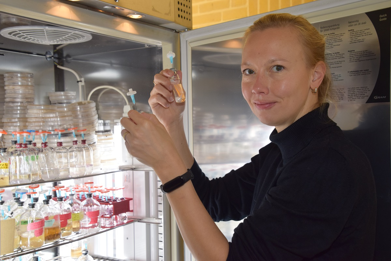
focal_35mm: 46
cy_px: 130
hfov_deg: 42.3
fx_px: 505
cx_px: 196
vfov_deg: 28.9
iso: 720
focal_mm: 31
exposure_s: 1/125
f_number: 5.6
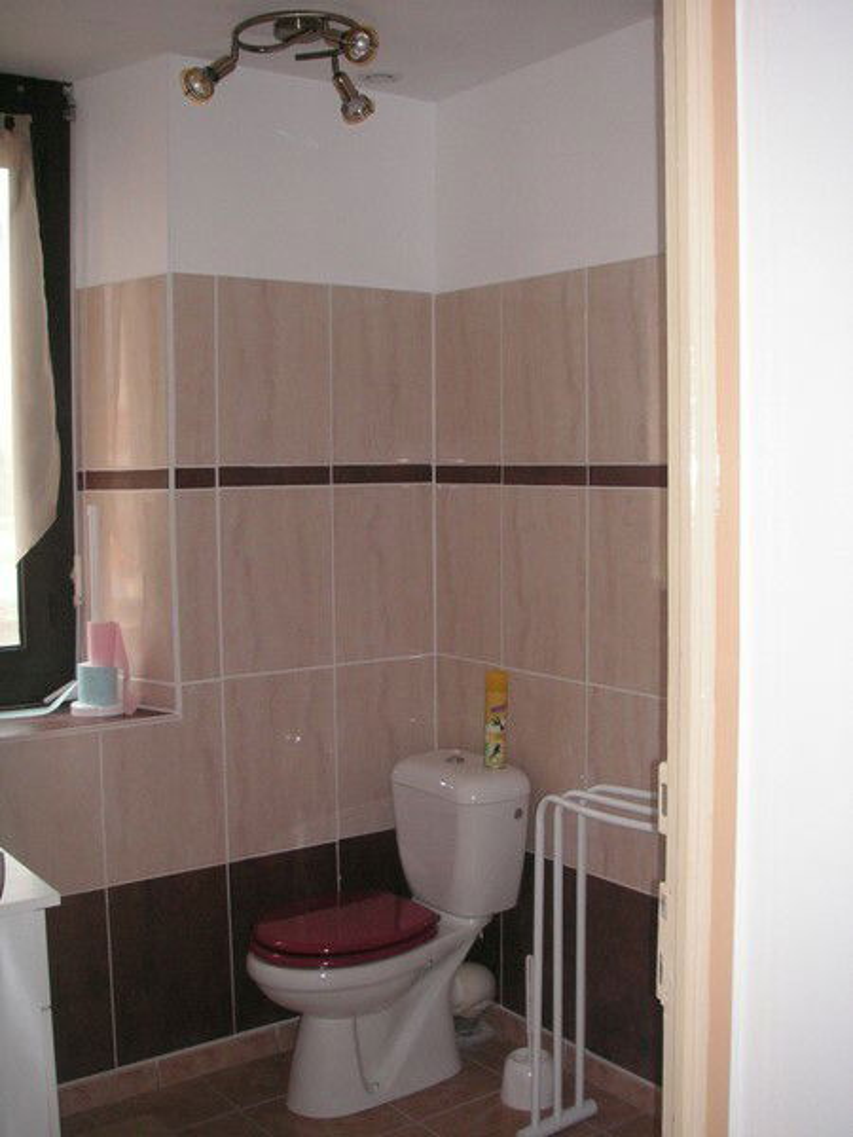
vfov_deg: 49.0
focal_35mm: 38
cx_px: 426
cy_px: 568
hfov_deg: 37.7
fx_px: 1249
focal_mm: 6.3
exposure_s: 1/45
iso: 160
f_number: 3.3
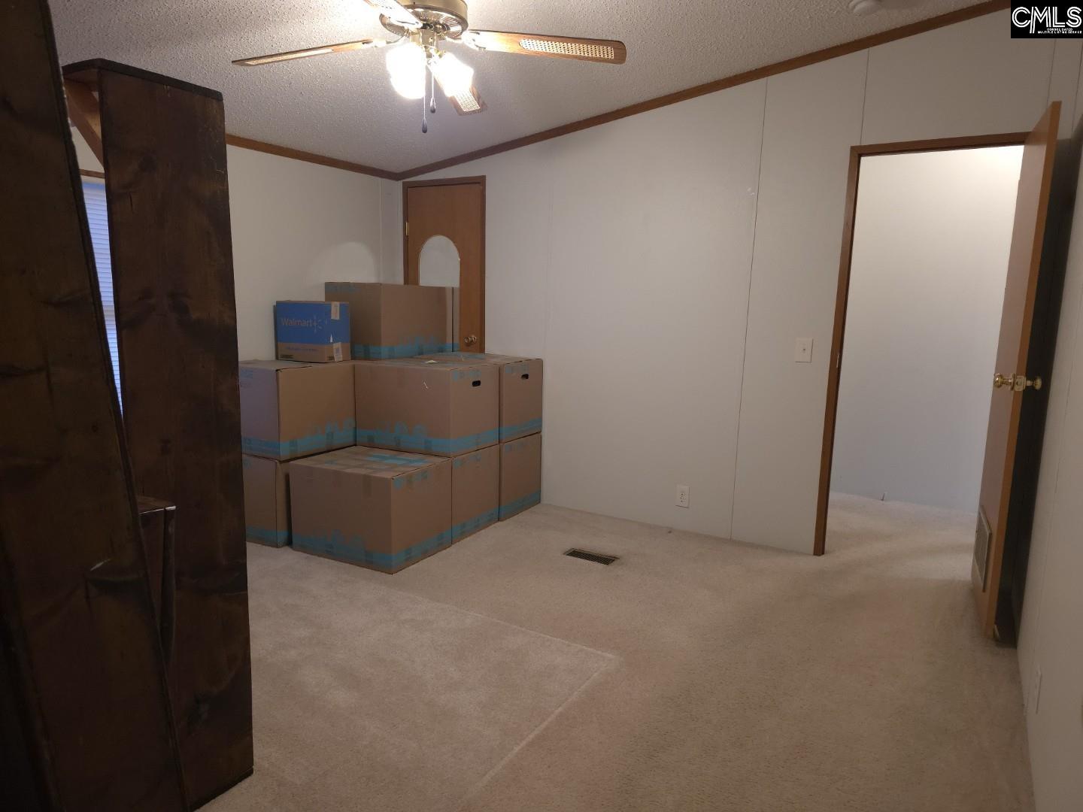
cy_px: 406
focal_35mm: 23
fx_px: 720
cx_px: 542
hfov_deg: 73.9
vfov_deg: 58.9
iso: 500
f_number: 1.7
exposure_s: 1/60
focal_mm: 6.3
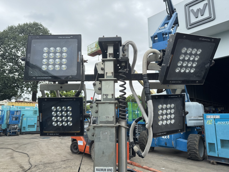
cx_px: 114
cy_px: 86
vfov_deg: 56.8
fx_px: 159
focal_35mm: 24
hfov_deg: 71.6
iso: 80
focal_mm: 6.76
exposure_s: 1/2174
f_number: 1.78
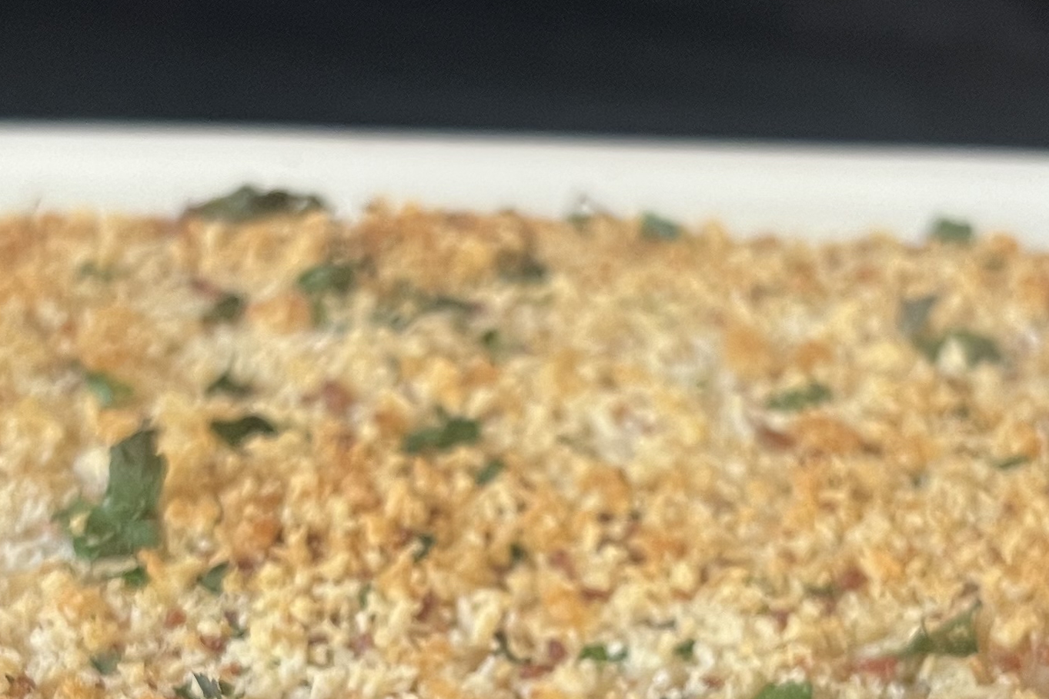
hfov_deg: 25.3
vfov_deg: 16.9
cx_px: 450
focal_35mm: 80
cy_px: 585
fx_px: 2331
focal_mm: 5.7
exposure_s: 1/60
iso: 320
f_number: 1.5
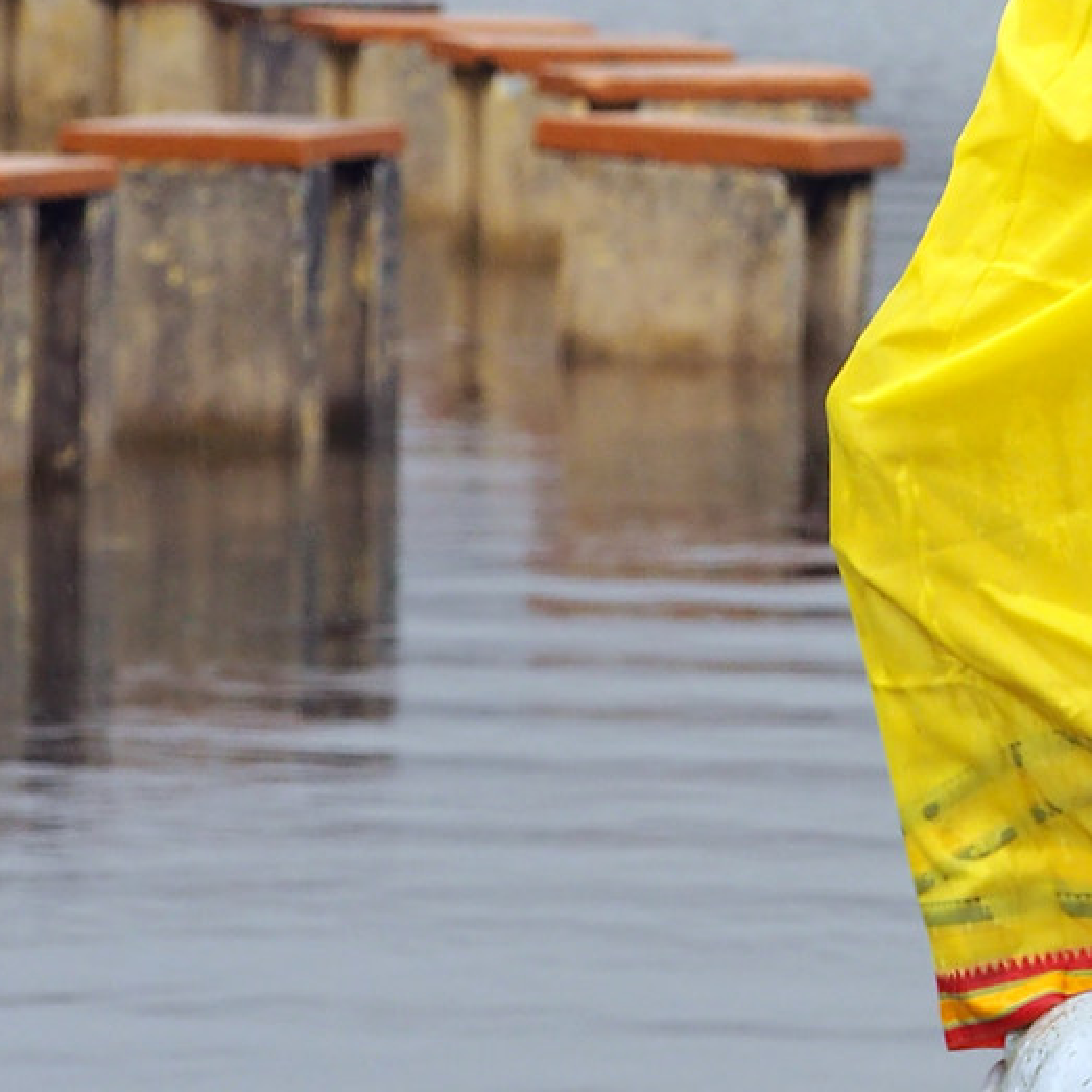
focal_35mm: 487
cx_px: 1687
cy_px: -228
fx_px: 17381
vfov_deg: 3.6
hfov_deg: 3.6
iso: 200
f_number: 5
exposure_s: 1/400
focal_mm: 60
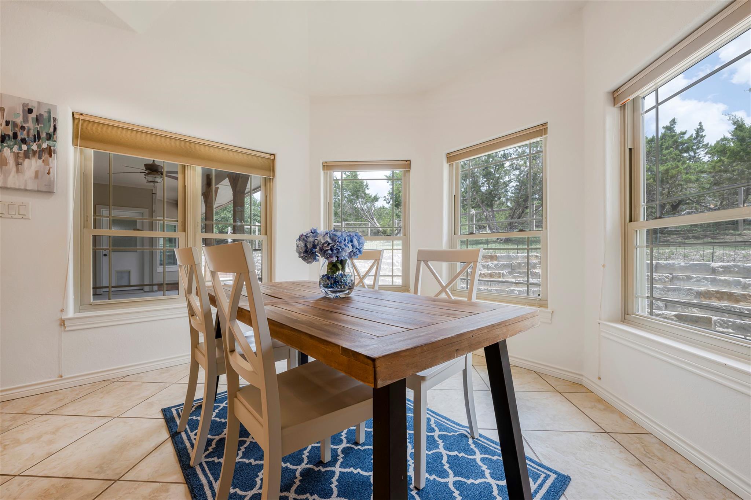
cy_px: 250
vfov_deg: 81.2
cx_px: 376
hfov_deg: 104.3
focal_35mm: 14
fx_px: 292
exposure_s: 1/10
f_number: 11
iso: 250
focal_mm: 14
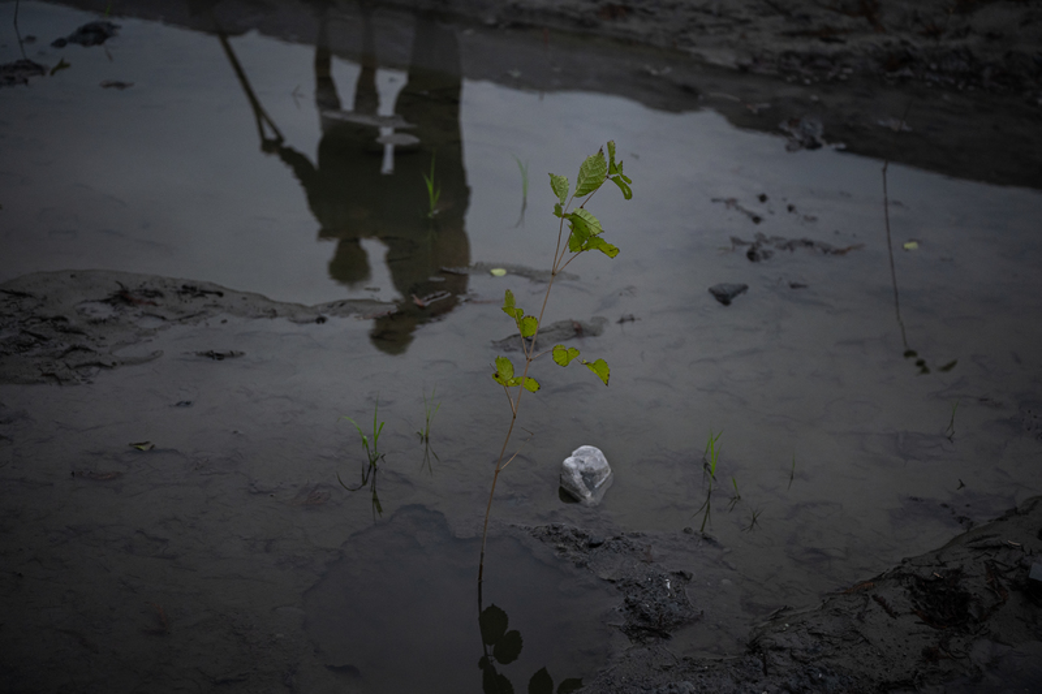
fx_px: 1563
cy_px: 347
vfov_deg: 25.0
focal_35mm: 54
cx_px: 521
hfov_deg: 36.9
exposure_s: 1/1250
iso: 1250
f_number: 2.8
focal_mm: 54
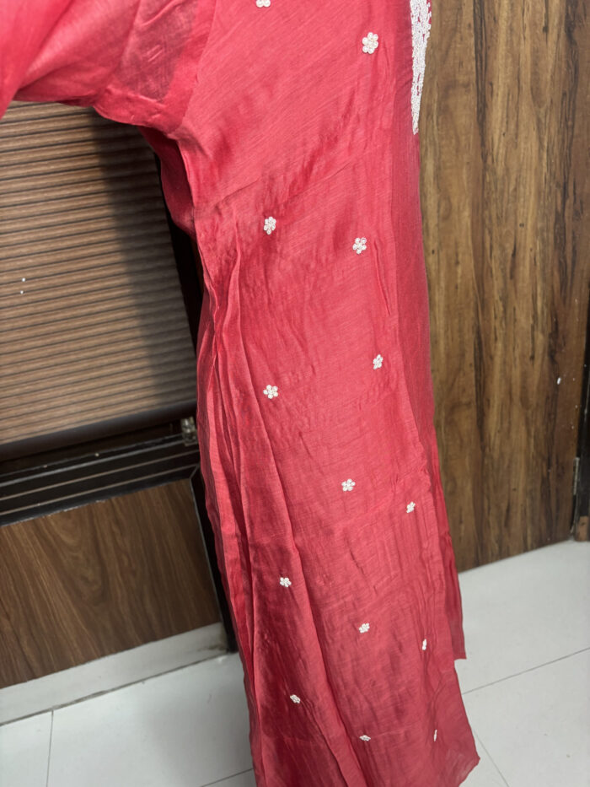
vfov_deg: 67.3
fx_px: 591
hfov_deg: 53.1
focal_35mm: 26
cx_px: 295
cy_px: 394
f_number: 1.6
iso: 160
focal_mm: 5.96
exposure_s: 1/50
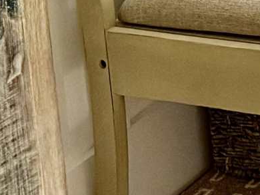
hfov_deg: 9.0
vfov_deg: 6.7
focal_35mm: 189
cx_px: 696
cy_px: -503
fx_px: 1420
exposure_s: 1/60
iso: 400
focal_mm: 6.76
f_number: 1.78
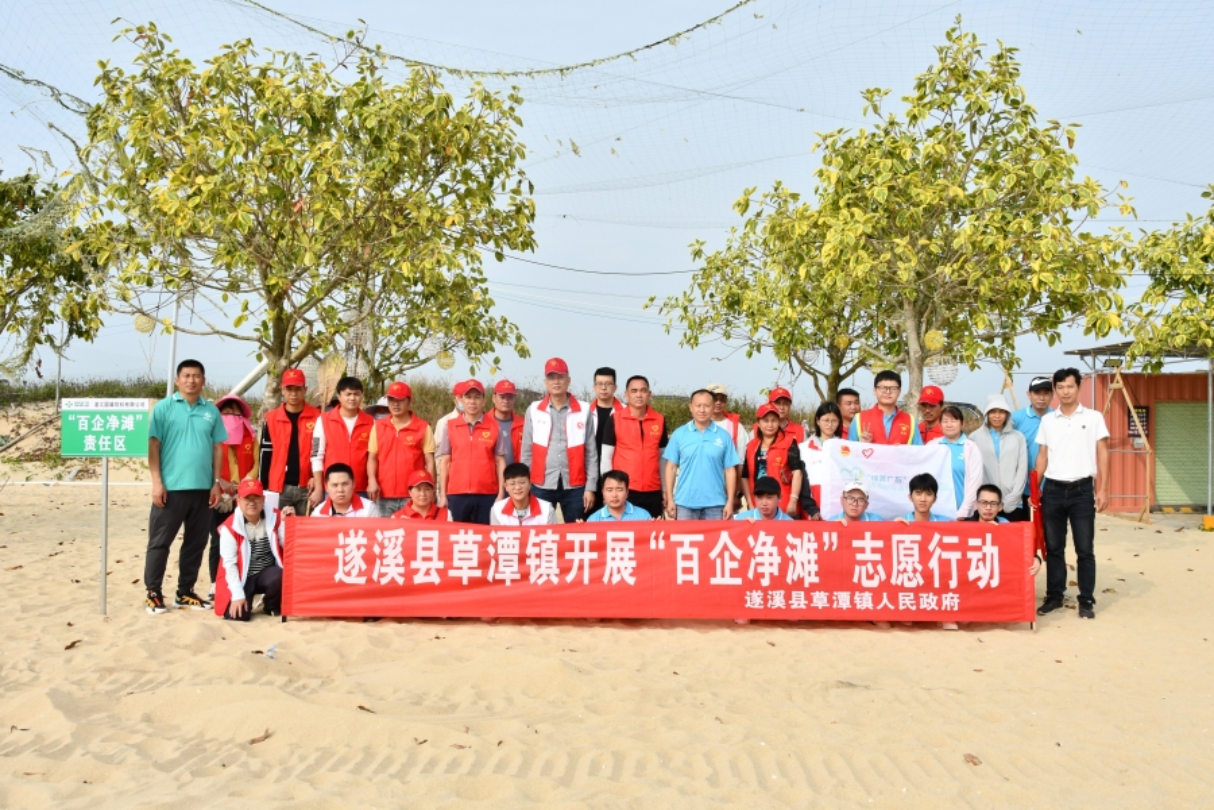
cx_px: 607
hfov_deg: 57.2
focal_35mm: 33
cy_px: 405
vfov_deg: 40.0
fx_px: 1113
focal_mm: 22
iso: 500
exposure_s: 1/800
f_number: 10
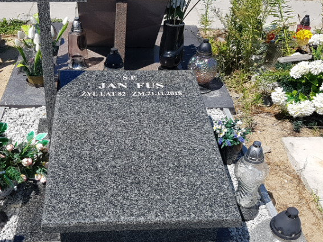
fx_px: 410
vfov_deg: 32.7
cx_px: 141
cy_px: 154
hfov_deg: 42.9
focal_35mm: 44
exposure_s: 1/2208
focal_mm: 4.2
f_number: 1.7
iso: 50
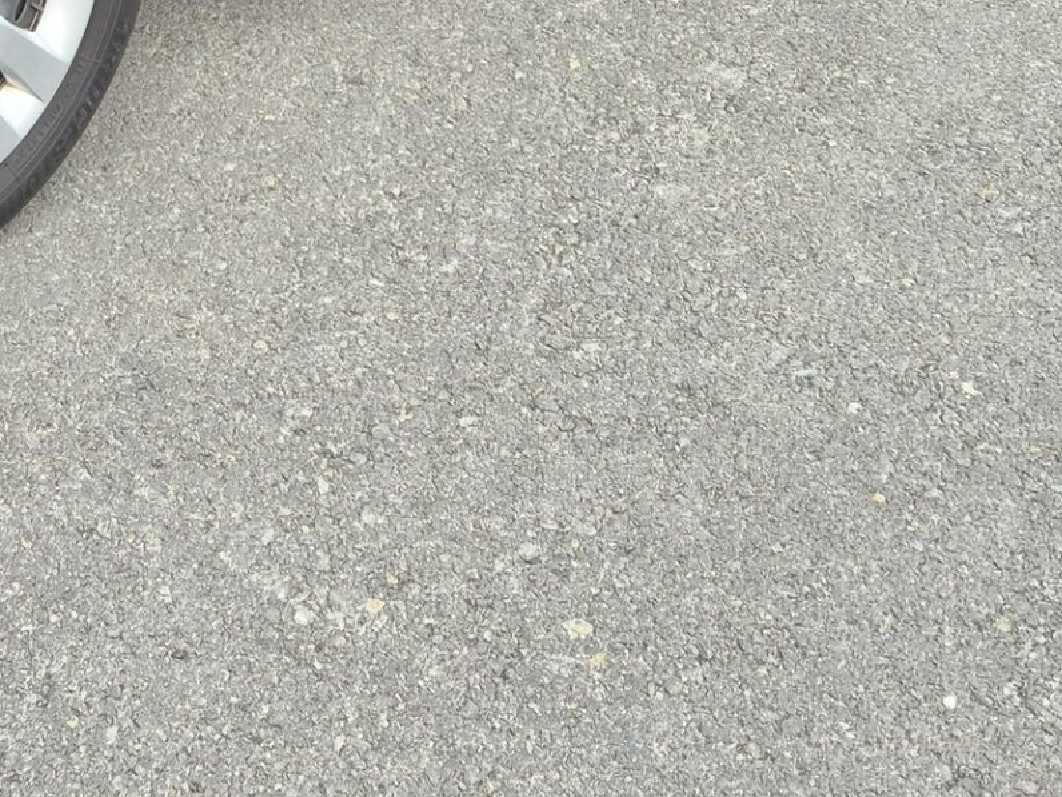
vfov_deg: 17.4
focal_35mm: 74
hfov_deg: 25.4
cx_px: 85
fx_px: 2270
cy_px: -481
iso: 25
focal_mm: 5.4
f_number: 1.8
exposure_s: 1/235
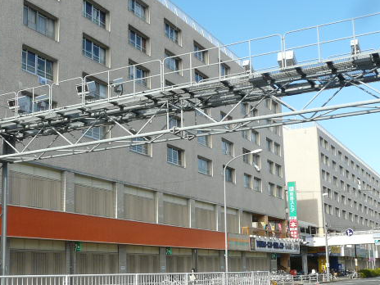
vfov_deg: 28.5
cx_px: 159
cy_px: 174
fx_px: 560
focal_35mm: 51
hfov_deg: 37.4
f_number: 5.6
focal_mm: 4.6
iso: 100
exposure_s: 1/200
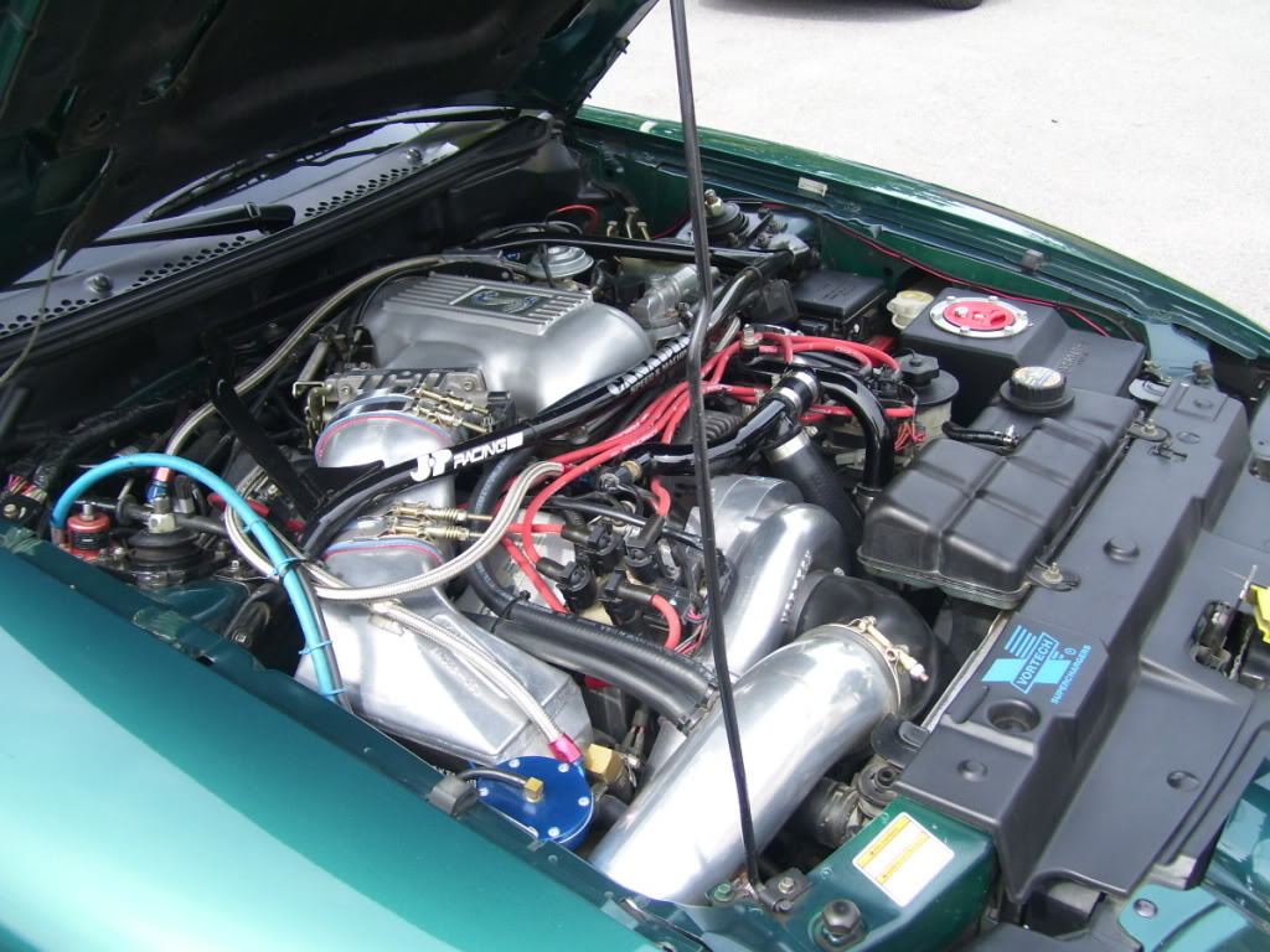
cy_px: 476
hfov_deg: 50.1
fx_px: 1357
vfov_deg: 38.7
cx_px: 635
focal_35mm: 37
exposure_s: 1/350
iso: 80
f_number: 2.7
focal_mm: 6
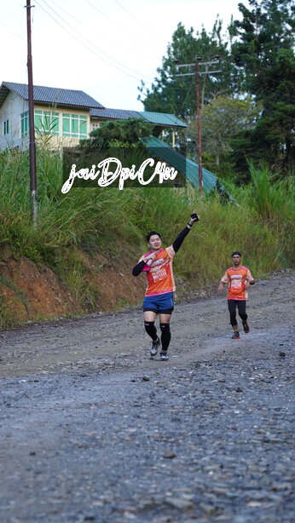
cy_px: 278
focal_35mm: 133
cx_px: 124
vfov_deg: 16.2
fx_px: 1843
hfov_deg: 9.2
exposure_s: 1/500
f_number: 2.8
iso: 320
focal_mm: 65
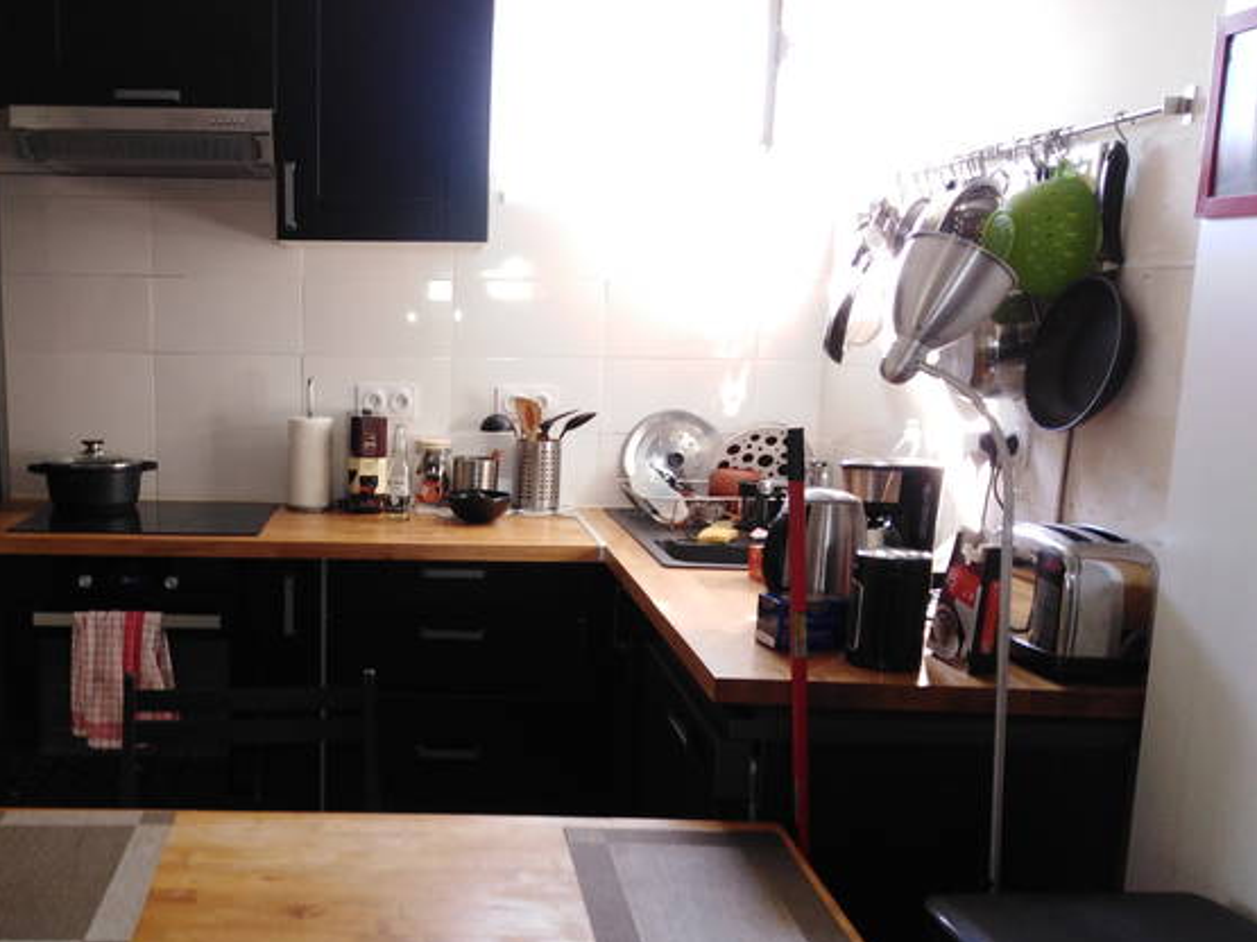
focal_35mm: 37
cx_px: 367
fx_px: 1343
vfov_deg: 38.5
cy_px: 575
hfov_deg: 48.8
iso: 139
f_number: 2.2
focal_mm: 3.46
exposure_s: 1/29.8
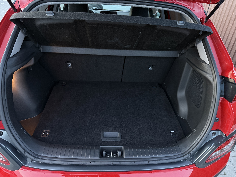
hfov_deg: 71.6
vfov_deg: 56.8
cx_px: 118
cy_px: 88
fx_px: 164
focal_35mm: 24
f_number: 1.78
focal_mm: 6.76
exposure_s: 1/60
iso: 640
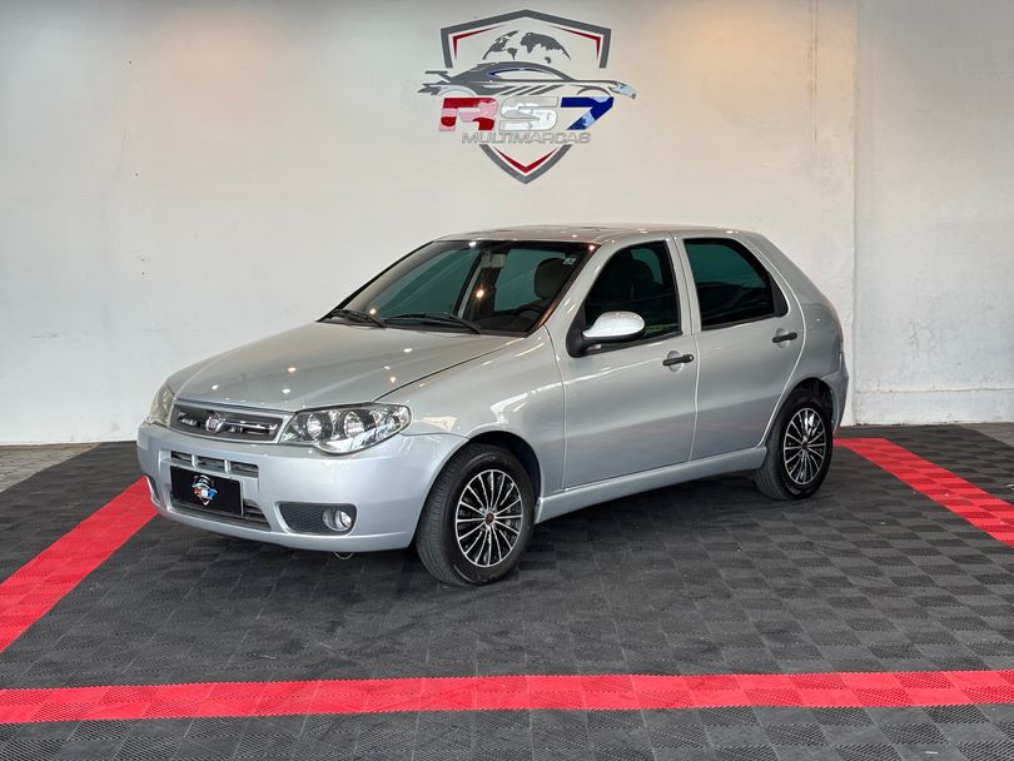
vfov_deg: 28.0
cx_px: 507
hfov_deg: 36.8
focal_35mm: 52
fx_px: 1524
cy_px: 380
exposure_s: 1/205
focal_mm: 5.96
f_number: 1.6
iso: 32
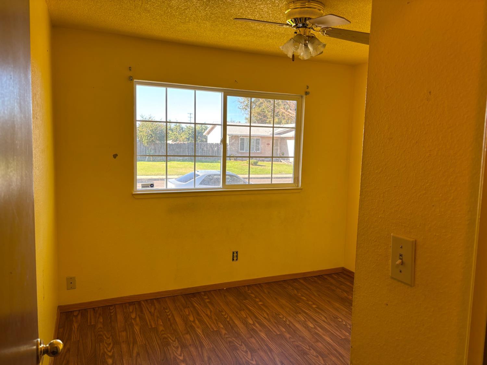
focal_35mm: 26
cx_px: 244
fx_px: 366
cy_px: 182
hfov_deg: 67.3
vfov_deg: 53.1
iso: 64
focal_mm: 5.96
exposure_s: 1/120
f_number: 1.6
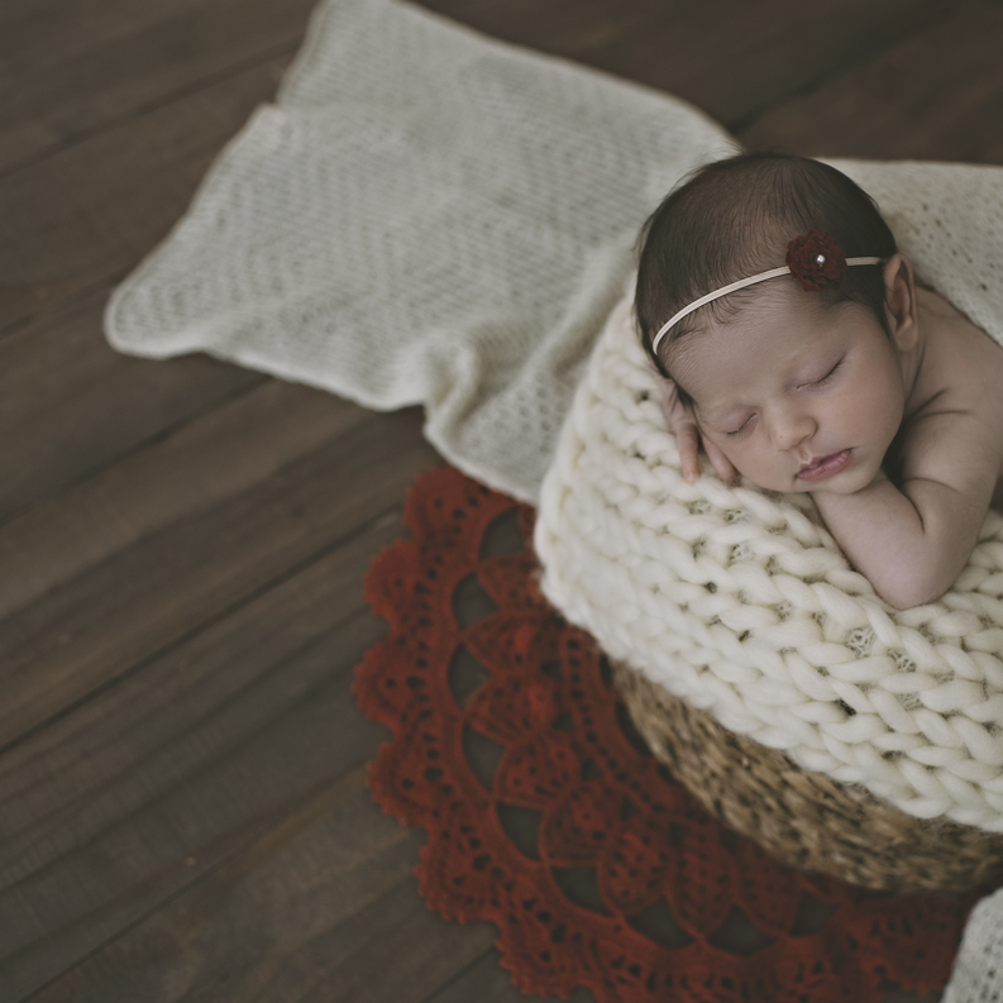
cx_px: 665
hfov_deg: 37.2
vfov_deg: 37.6
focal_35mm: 45
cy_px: 501
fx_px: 1475
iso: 200
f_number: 2.8
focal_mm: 35
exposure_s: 1/200
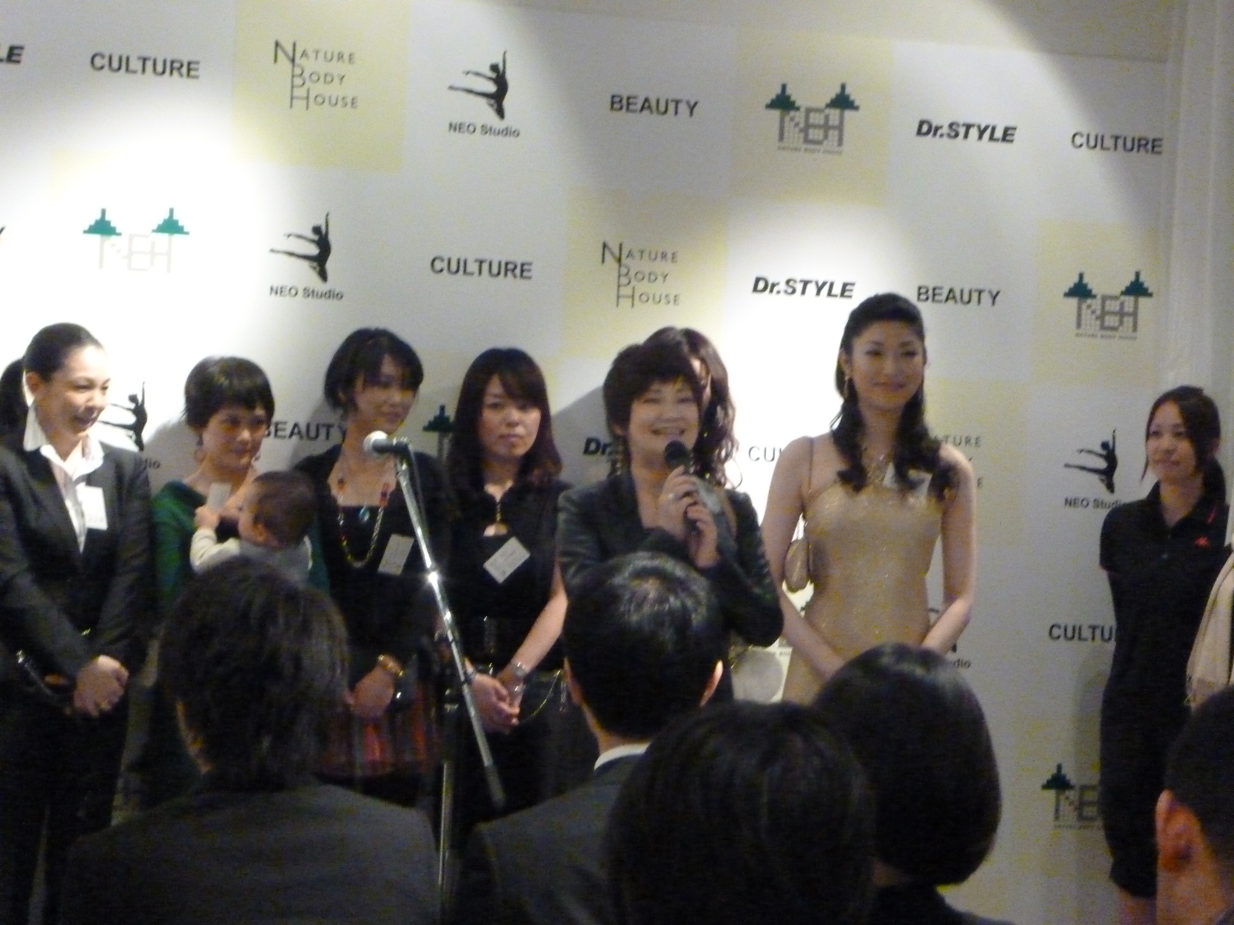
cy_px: 462
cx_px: 617
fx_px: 3743
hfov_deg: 18.7
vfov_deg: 14.1
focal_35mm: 105
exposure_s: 1/25
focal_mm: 18.6
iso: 1600
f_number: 5.7
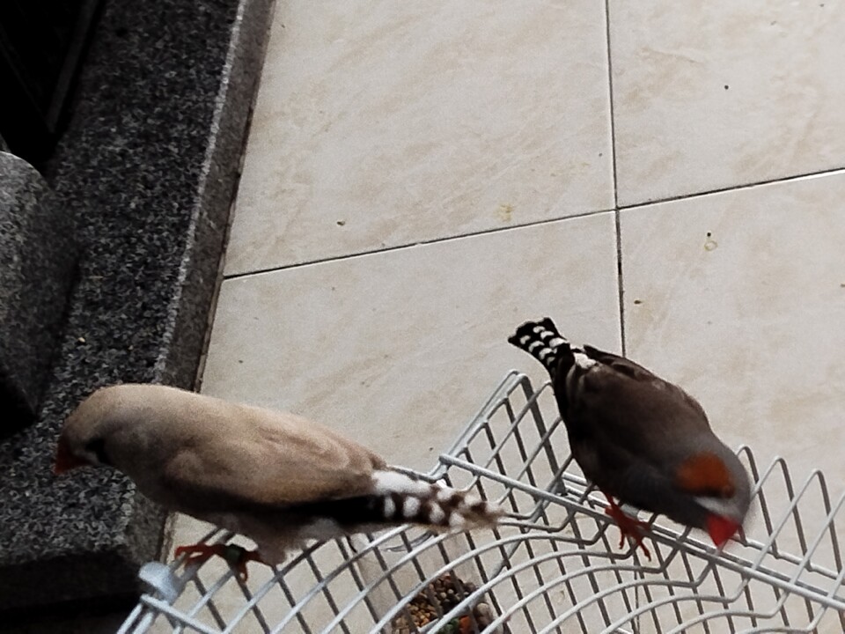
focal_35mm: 72
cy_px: 317
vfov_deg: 20.4
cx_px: 422
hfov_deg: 27.0
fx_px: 1758
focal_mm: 5.31
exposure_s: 1/20
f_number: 1.7
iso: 800
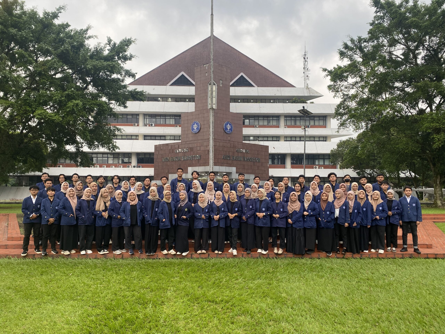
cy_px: 167
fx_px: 334
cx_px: 222
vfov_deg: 53.1
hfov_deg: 67.3
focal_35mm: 26
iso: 64
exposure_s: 1/121
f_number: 1.8
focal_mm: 4.25
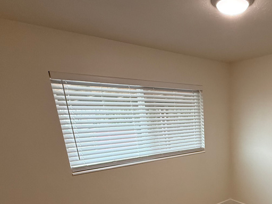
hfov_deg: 58.2
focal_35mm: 28
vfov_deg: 45.0
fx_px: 220
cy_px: 185
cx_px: 220
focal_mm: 2.22
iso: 320
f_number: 2.2
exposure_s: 1/120
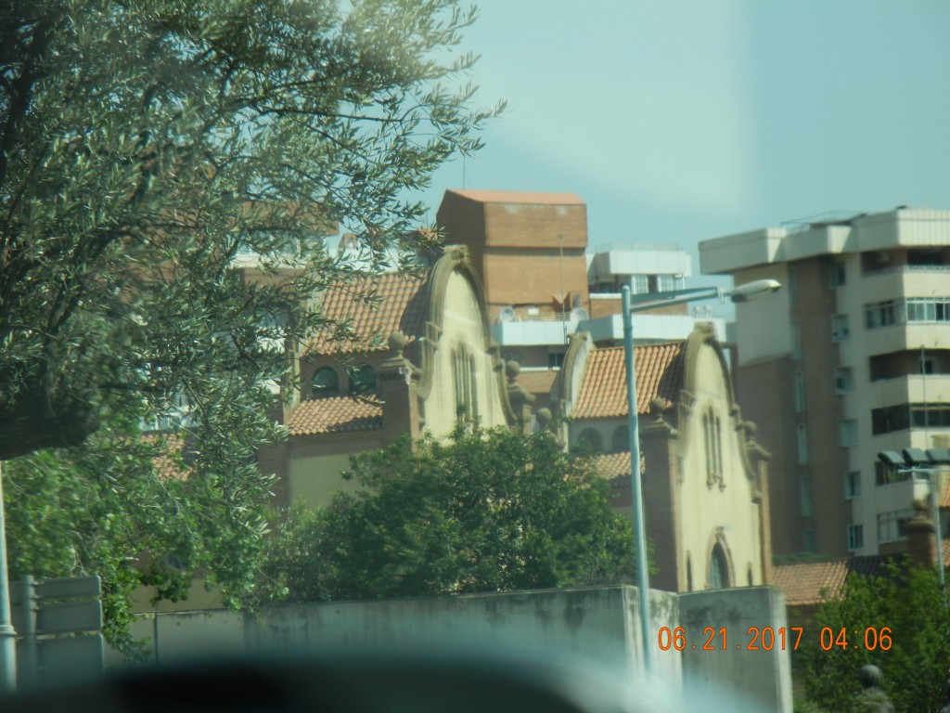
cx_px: 475
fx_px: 8233
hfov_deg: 6.6
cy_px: 356
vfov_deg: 5.0
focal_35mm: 300
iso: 160
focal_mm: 54
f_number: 5.6
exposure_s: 1/347
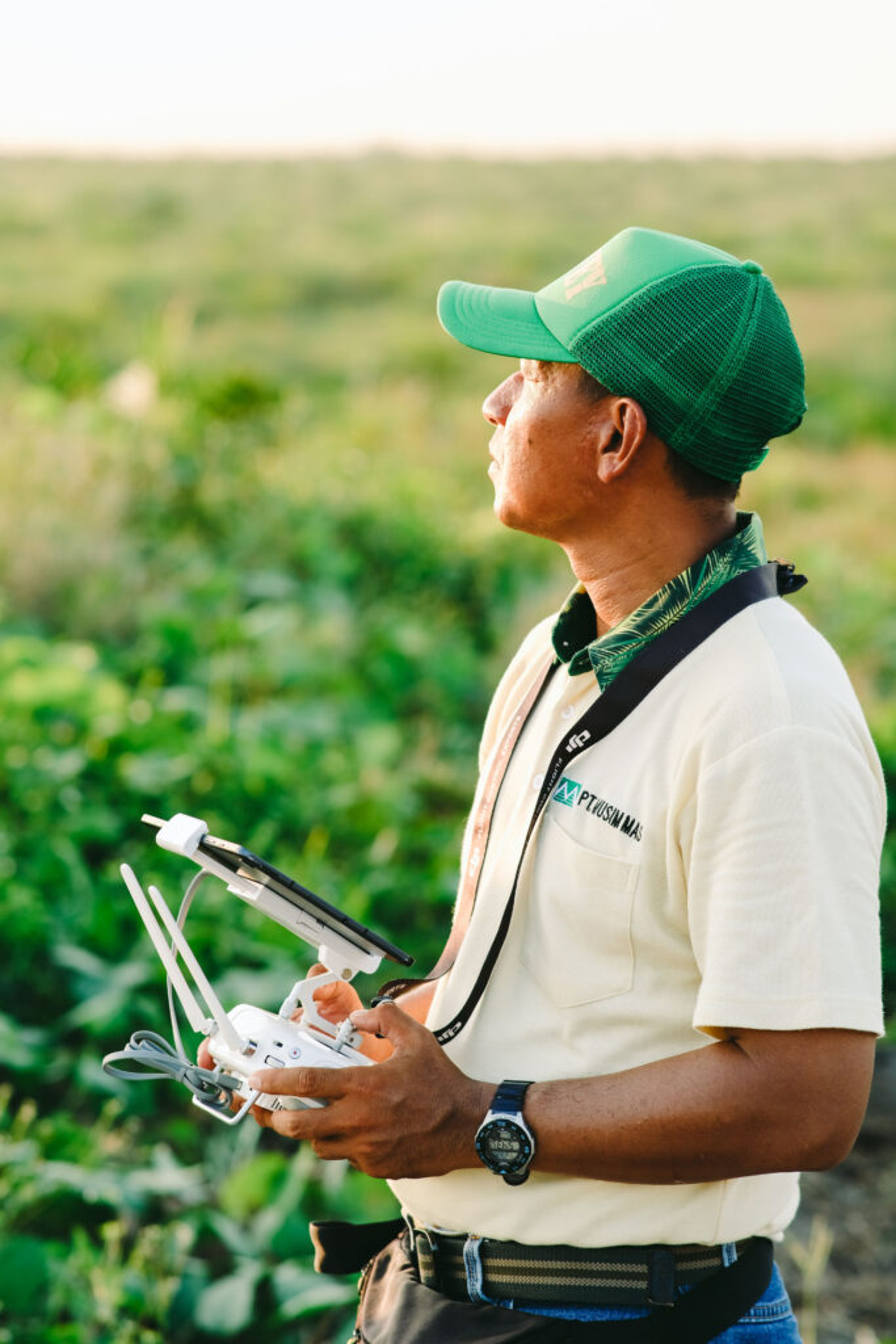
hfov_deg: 10.7
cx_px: 448
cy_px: 672
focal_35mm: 128
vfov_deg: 16.0
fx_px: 4777
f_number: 2.8
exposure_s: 1/320
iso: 160
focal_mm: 85
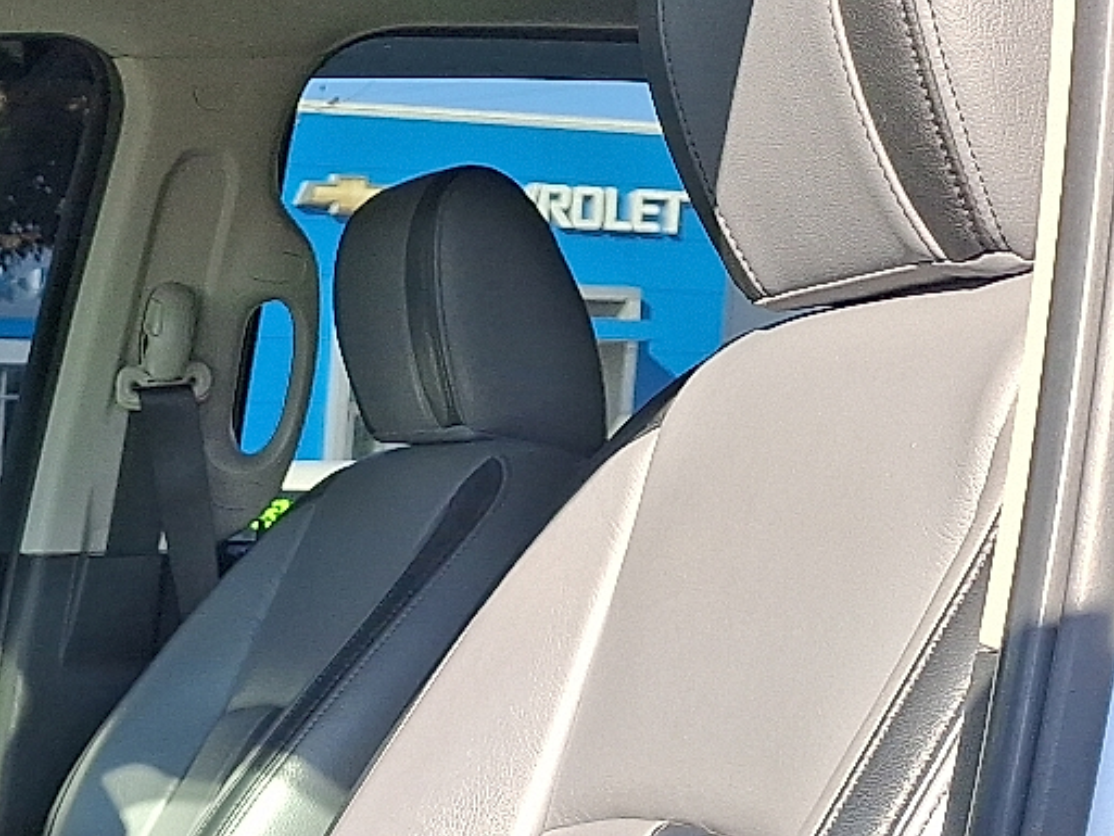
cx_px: -410
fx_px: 2511
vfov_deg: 18.1
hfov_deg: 22.0
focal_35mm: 78
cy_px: 968
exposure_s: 1/588
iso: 30
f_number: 1.8
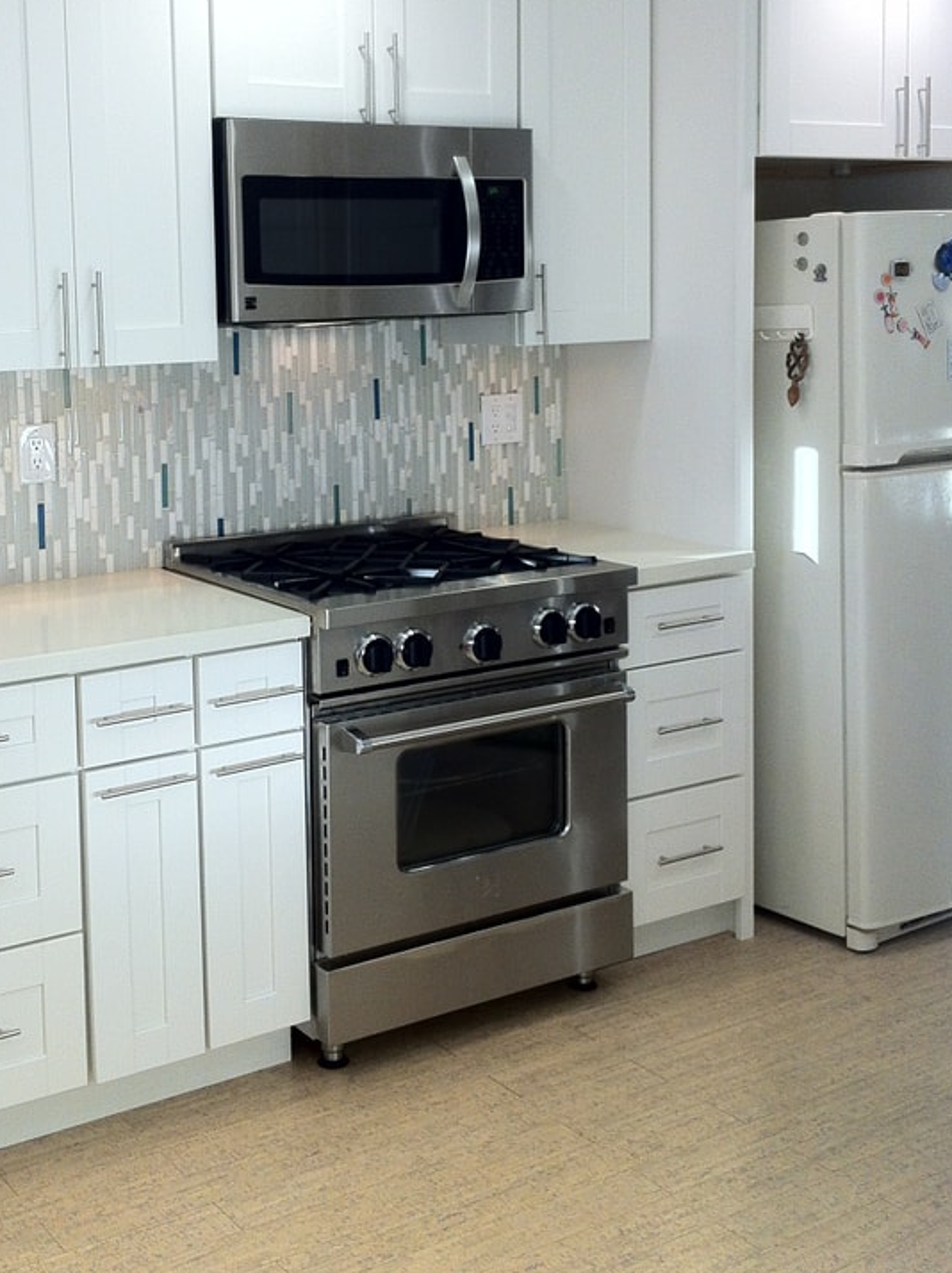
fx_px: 1800
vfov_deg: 38.6
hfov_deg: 29.6
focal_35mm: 49
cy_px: 451
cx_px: 386
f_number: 2.8
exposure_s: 1/50
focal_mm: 3.85
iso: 80
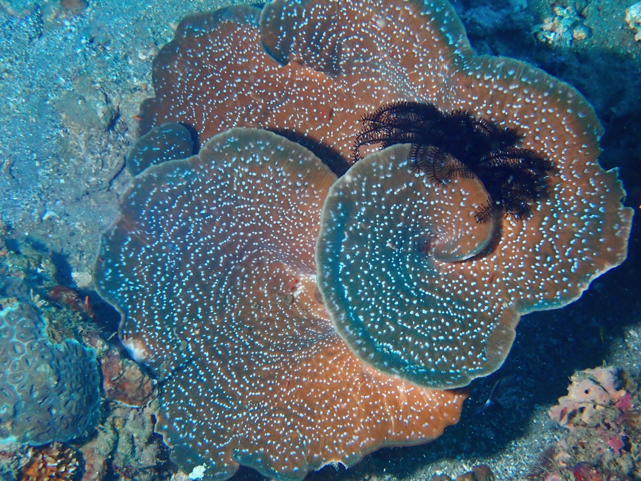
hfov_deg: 40.4
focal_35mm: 47
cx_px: 320
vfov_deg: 30.9
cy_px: 240
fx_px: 870
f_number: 4.5
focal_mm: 8.4
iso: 200
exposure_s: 1/100
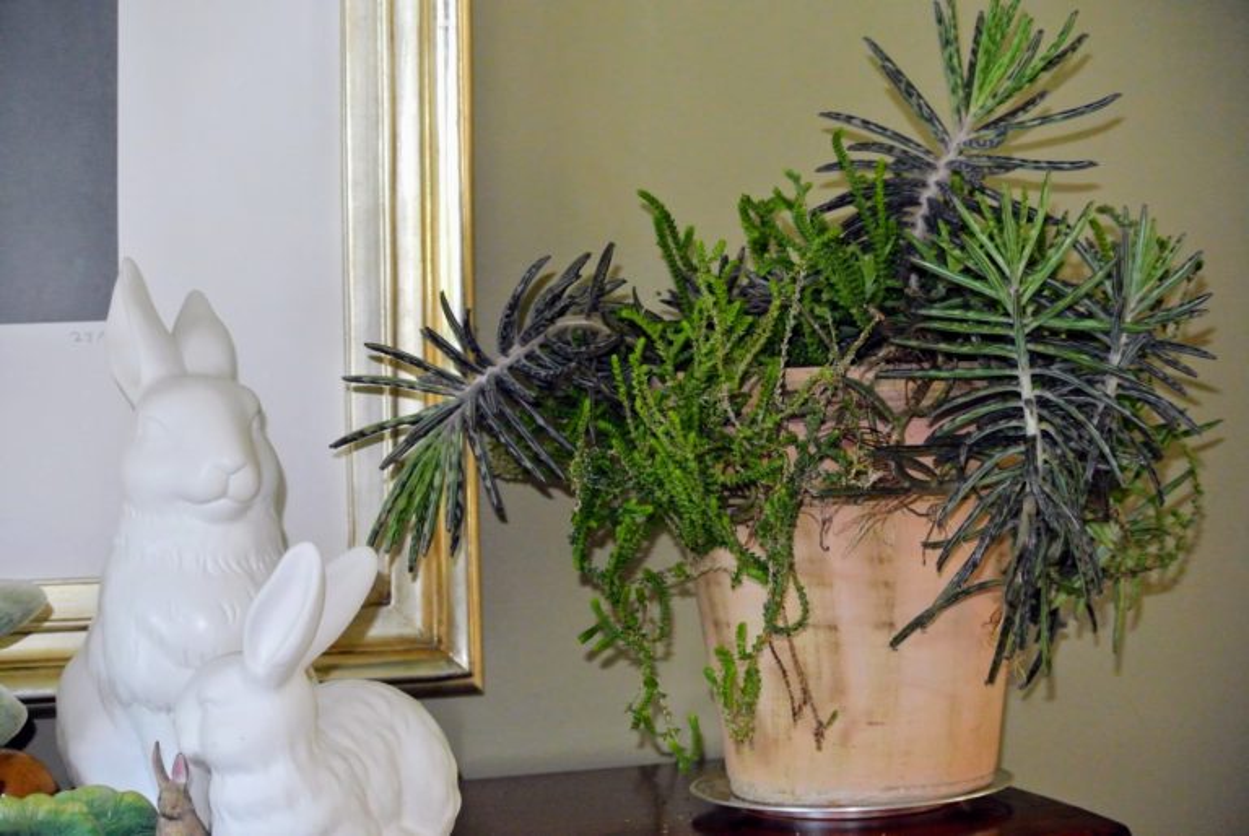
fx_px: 2813
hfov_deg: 25.0
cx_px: 624
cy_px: 418
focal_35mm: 81
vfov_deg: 16.9
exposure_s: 1/60
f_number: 3.8
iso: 800
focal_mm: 30
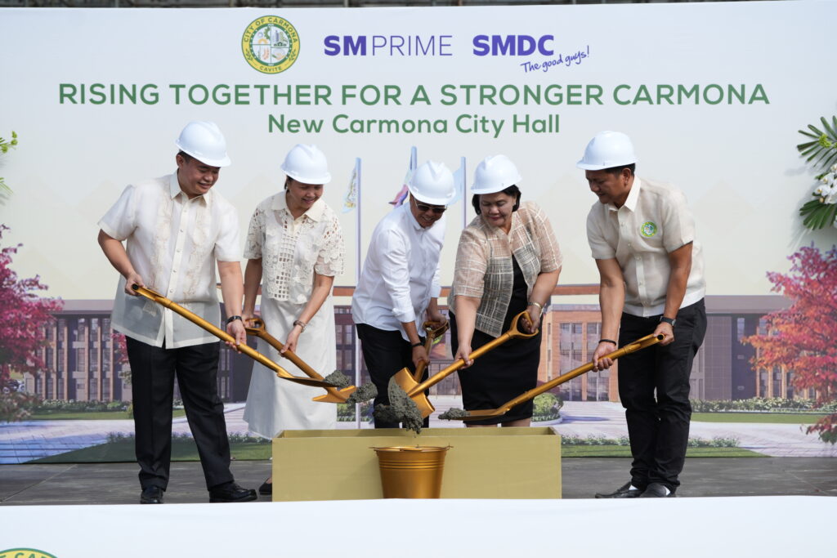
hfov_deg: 20.4
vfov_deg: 13.7
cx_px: 418
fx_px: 2325
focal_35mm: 100
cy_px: 279
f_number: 4
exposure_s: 1/1600
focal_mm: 100
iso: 160
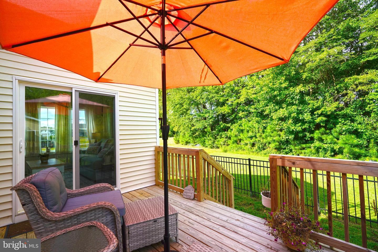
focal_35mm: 16
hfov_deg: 96.7
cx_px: 189
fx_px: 168
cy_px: 126
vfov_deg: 73.7
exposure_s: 1/100
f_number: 7.1
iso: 100
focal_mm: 16
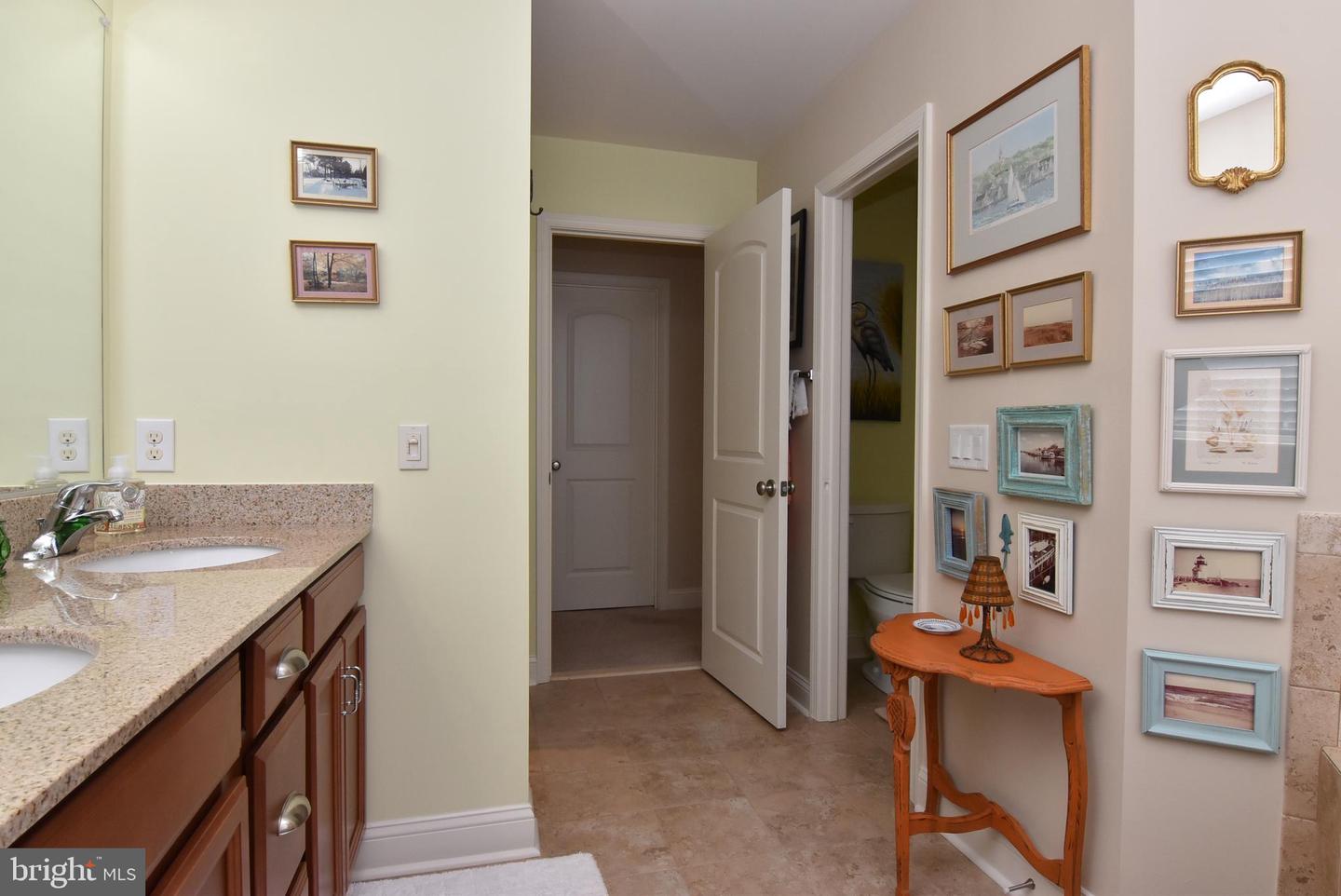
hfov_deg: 90.0
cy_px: 448
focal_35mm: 18
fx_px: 671
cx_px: 670
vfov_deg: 67.5
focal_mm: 12
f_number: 16
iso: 800
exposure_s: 1/100
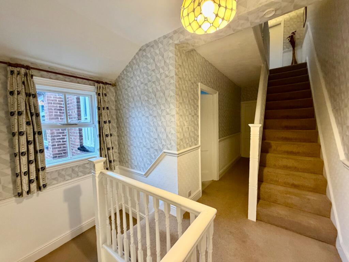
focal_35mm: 14
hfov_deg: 102.1
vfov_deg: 85.7
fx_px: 141
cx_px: 174
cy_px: 131
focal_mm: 2.22
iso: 500
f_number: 2.2
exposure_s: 1/50
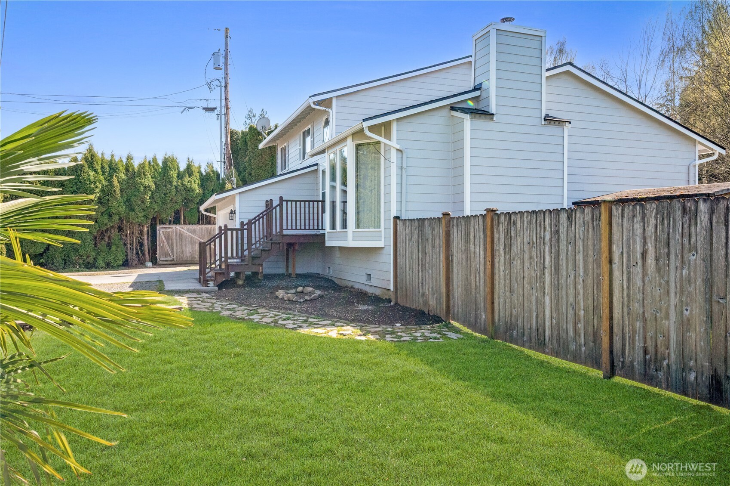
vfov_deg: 51.2
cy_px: 243
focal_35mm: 25
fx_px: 506
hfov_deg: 71.6
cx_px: 365
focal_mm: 25
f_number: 13
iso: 1600
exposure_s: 1/640
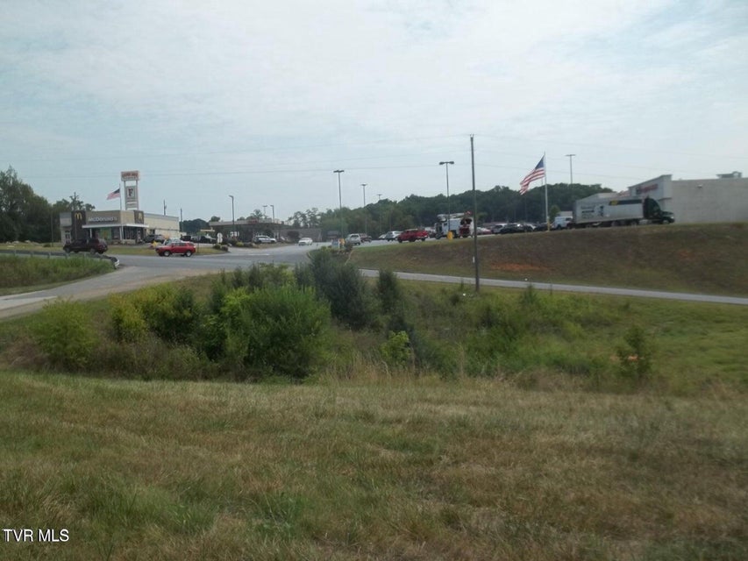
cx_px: 374
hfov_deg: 55.3
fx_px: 713
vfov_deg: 43.0
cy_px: 280
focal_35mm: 33
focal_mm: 5.9
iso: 64
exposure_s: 1/200
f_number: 8
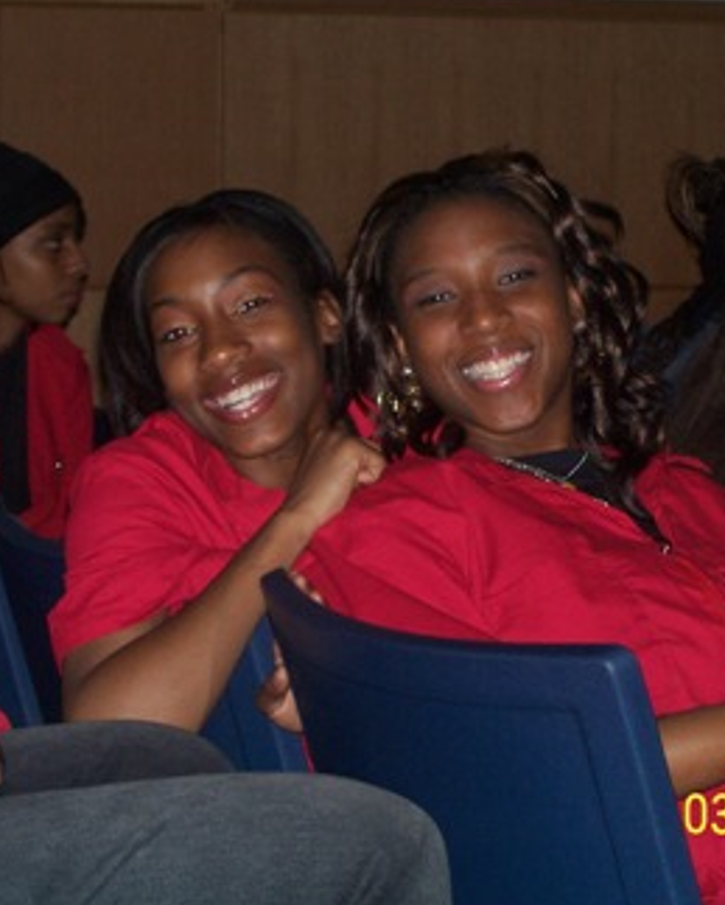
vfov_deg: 13.9
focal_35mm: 138
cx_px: 386
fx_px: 3696
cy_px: 460
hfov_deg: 11.2
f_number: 4
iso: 140
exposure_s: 1/125
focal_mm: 17.5
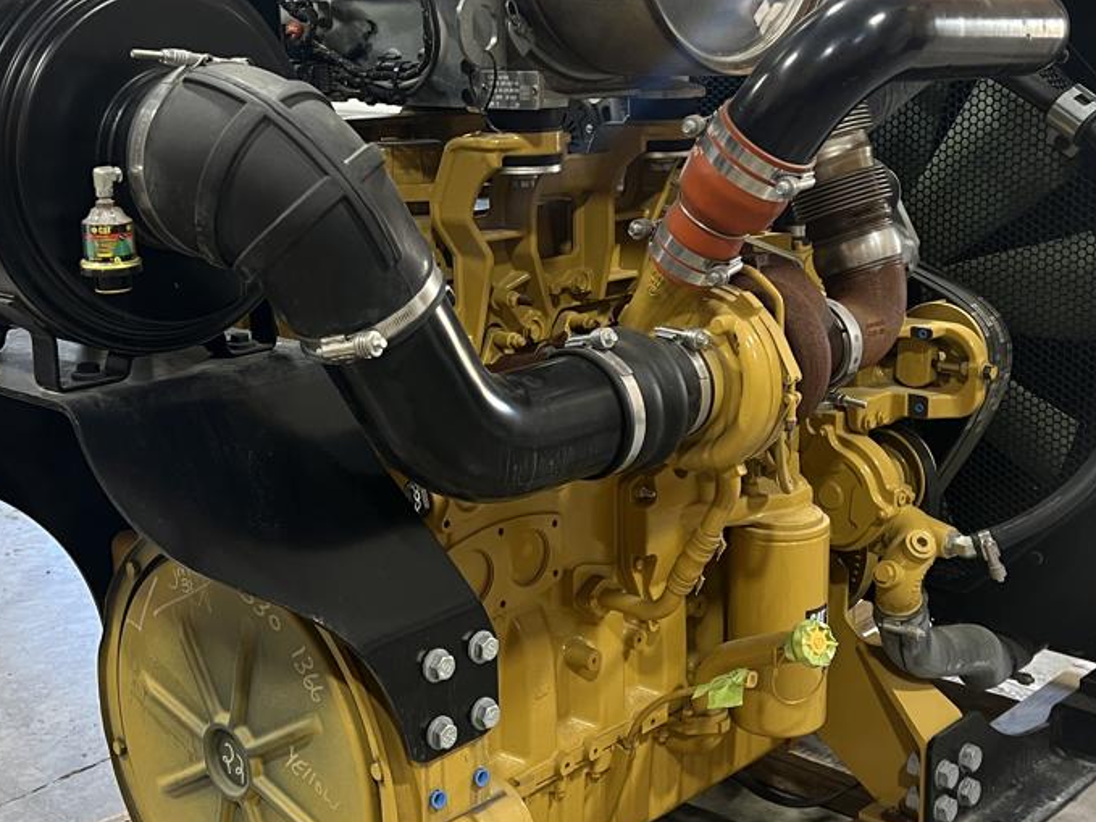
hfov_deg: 38.9
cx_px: 571
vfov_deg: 29.7
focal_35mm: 49
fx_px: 1551
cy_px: 425
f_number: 1.5
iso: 160
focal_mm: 5.7
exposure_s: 1/60
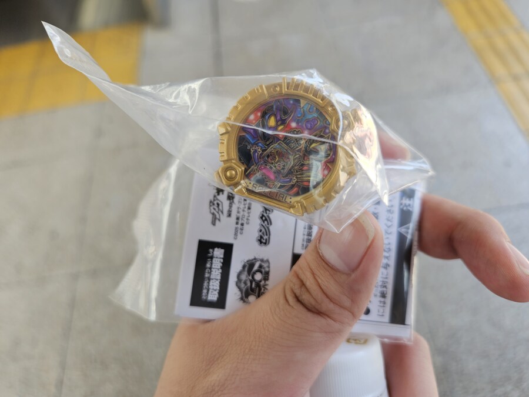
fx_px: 351
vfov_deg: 58.9
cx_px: 264
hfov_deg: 73.9
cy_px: 198
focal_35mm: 23
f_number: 1.8
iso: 32
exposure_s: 1/120
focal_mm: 5.4
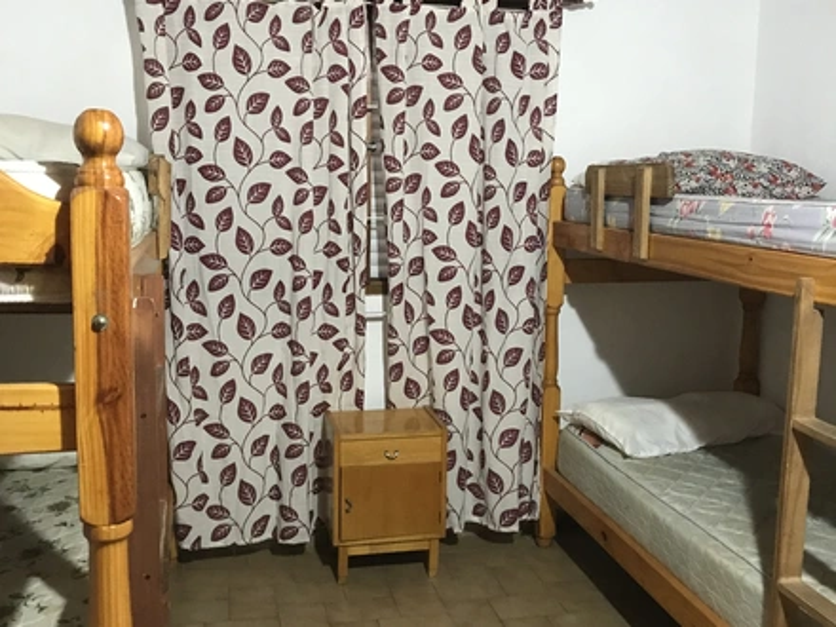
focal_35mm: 28
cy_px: 314
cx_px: 418
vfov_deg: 49.7
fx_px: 676
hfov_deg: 63.4
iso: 100
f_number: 1.8
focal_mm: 3.99
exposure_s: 1/14
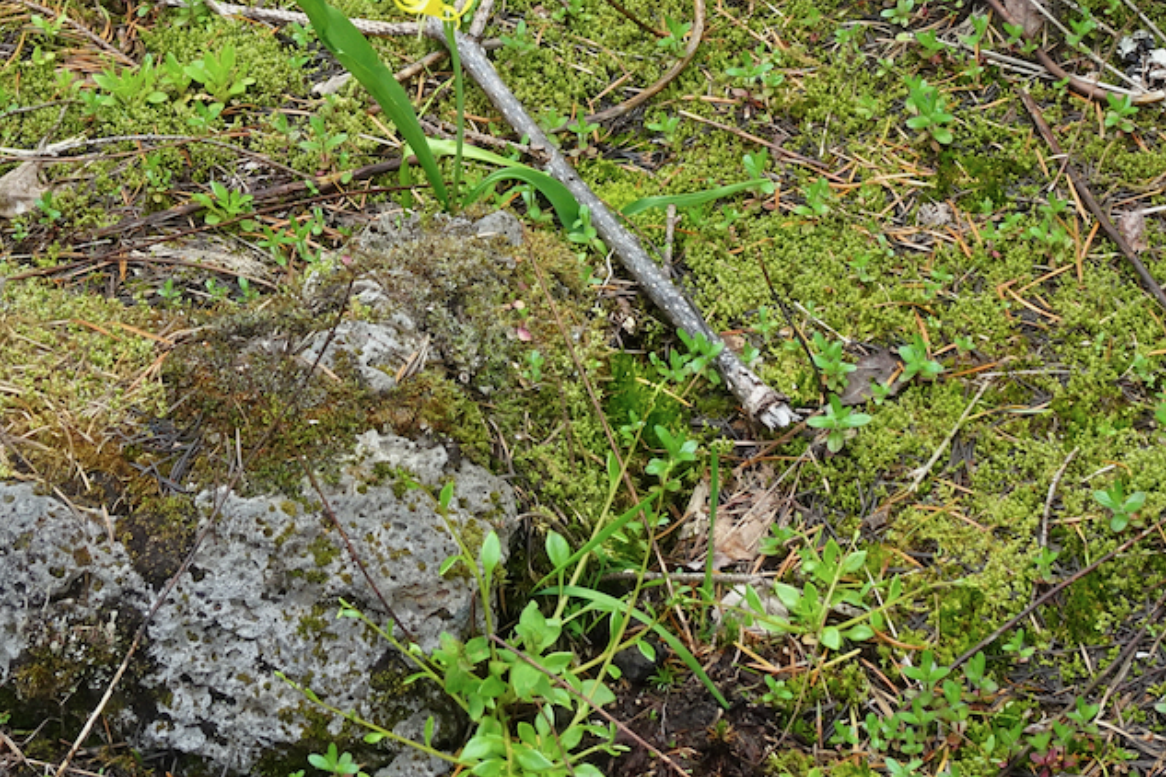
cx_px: 499
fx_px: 5311
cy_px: 107
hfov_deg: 12.5
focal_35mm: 164
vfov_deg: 8.3
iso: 80
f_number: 5
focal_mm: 13.26
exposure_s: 1/100
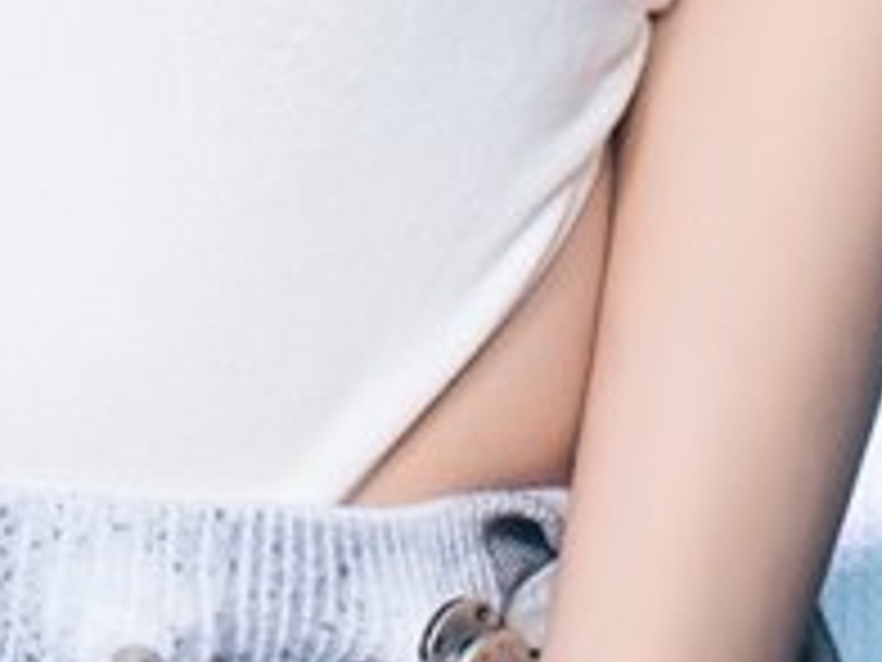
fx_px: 19645
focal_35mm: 771
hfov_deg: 2.6
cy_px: -1666
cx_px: 94
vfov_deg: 1.9
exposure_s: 1/125
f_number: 4
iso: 200
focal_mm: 105
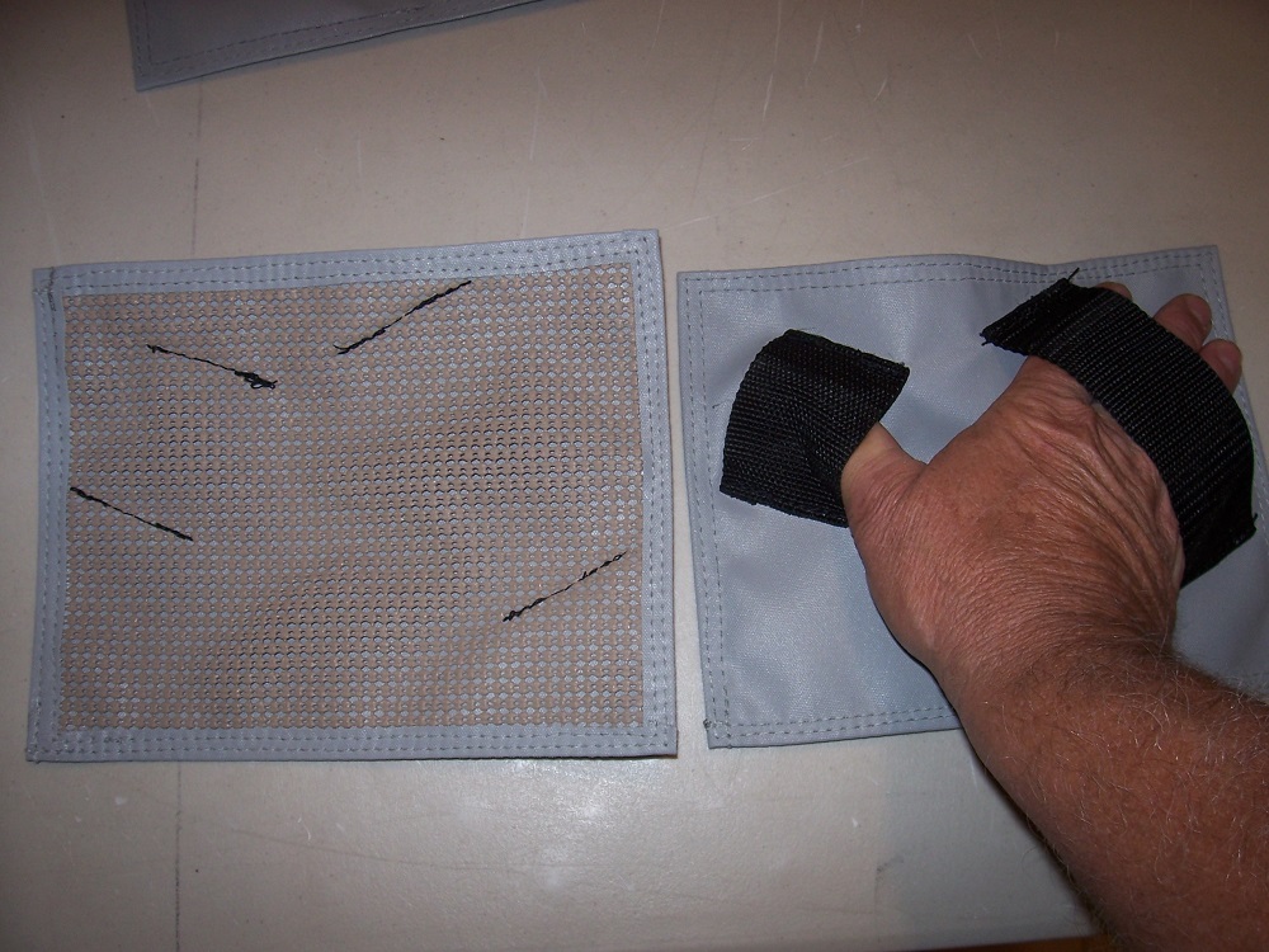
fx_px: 1246
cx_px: 634
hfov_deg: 54.0
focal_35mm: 34
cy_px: 476
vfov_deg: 41.8
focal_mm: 5.6
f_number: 2.7
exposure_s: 1/60
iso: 80
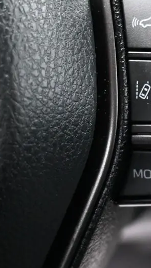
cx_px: 236
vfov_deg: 27.9
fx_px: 540
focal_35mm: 76
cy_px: 128
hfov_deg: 14.6
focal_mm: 25
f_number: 4.2
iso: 3200
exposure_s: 1/80
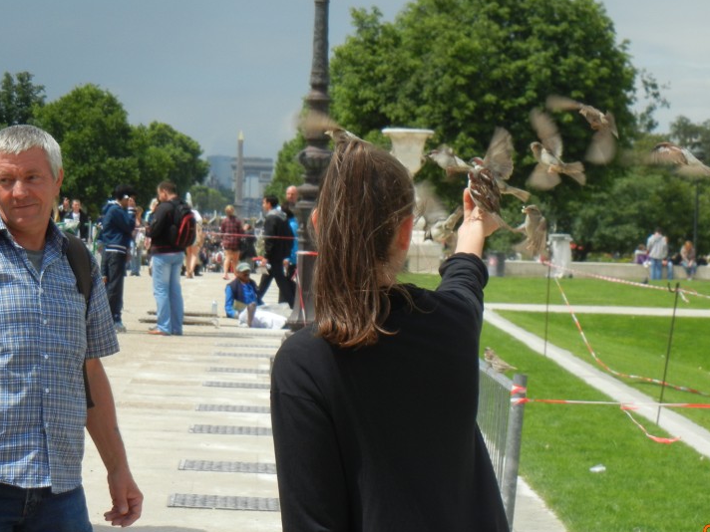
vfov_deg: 11.6
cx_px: 506
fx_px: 2625
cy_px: 234
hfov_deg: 15.4
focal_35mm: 128
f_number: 8.8
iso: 160
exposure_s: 1/282
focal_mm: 16
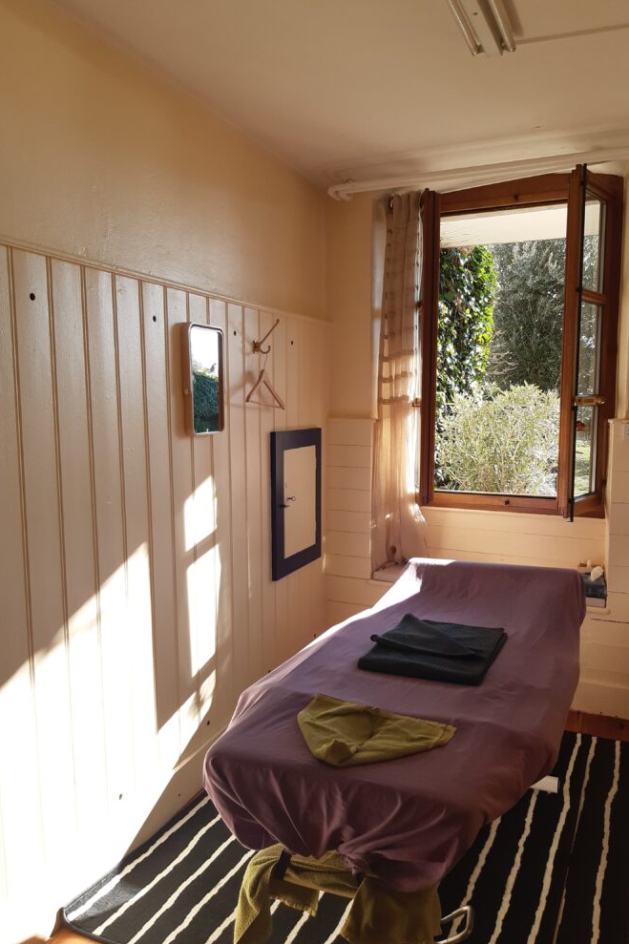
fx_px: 734
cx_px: 325
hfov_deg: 46.4
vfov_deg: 65.5
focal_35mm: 28
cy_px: 473
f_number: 1.7
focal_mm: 3.92
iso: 40
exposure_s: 1/264
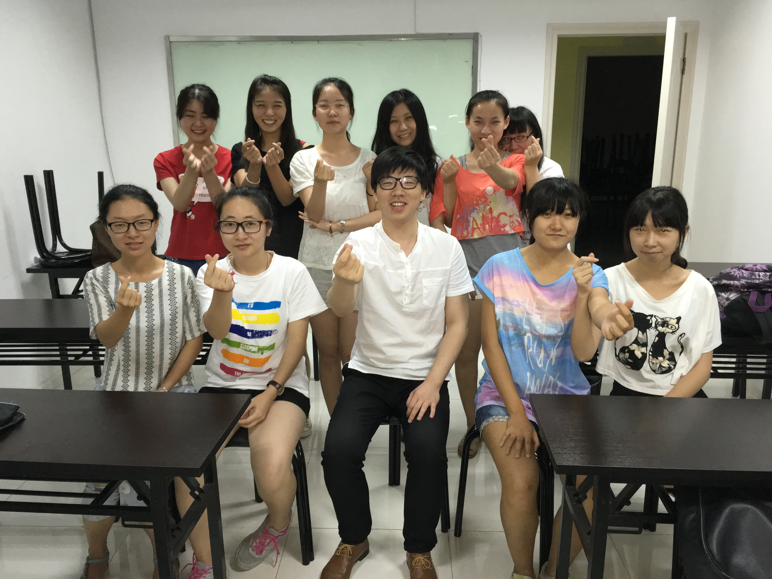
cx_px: 386
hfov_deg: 61.7
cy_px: 290
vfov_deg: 48.2
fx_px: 647
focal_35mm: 29
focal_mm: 4.15
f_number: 2.2
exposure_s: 1/25
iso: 160
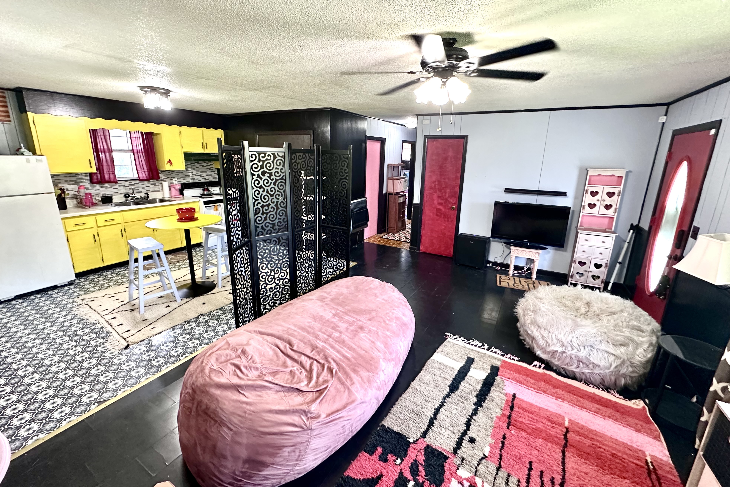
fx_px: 304
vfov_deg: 77.2
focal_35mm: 15
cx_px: 363
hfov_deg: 100.4
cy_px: 228
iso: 400
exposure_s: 1/60
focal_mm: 2.22
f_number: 2.2
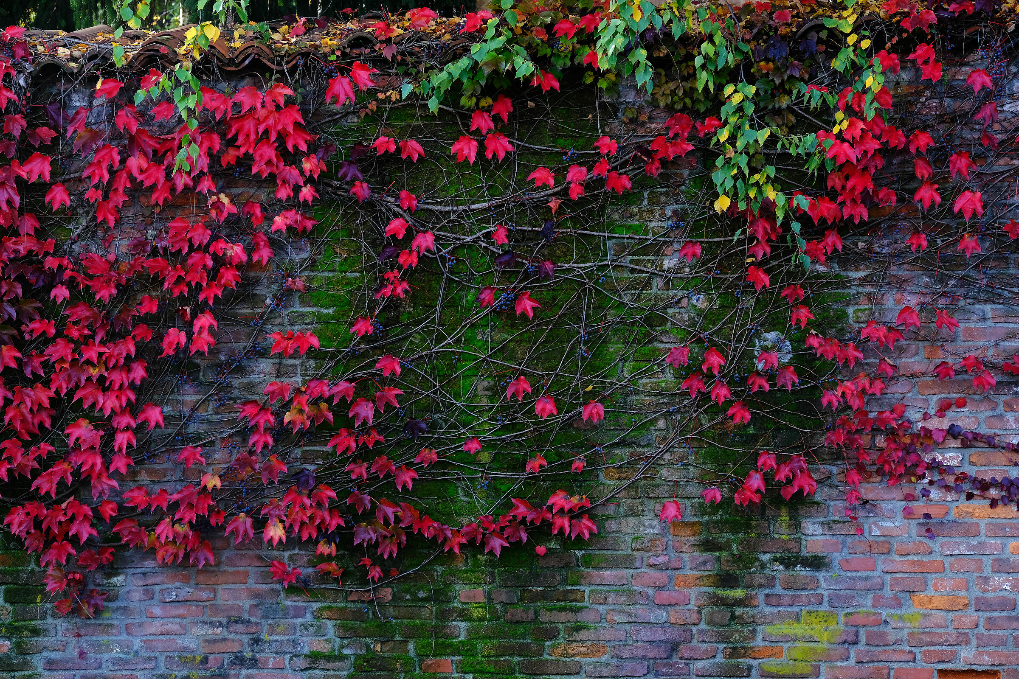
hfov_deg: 24.5
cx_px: 510
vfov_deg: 16.5
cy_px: 340
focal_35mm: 83
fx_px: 2349
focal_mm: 55
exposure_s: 1/250
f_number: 5
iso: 640
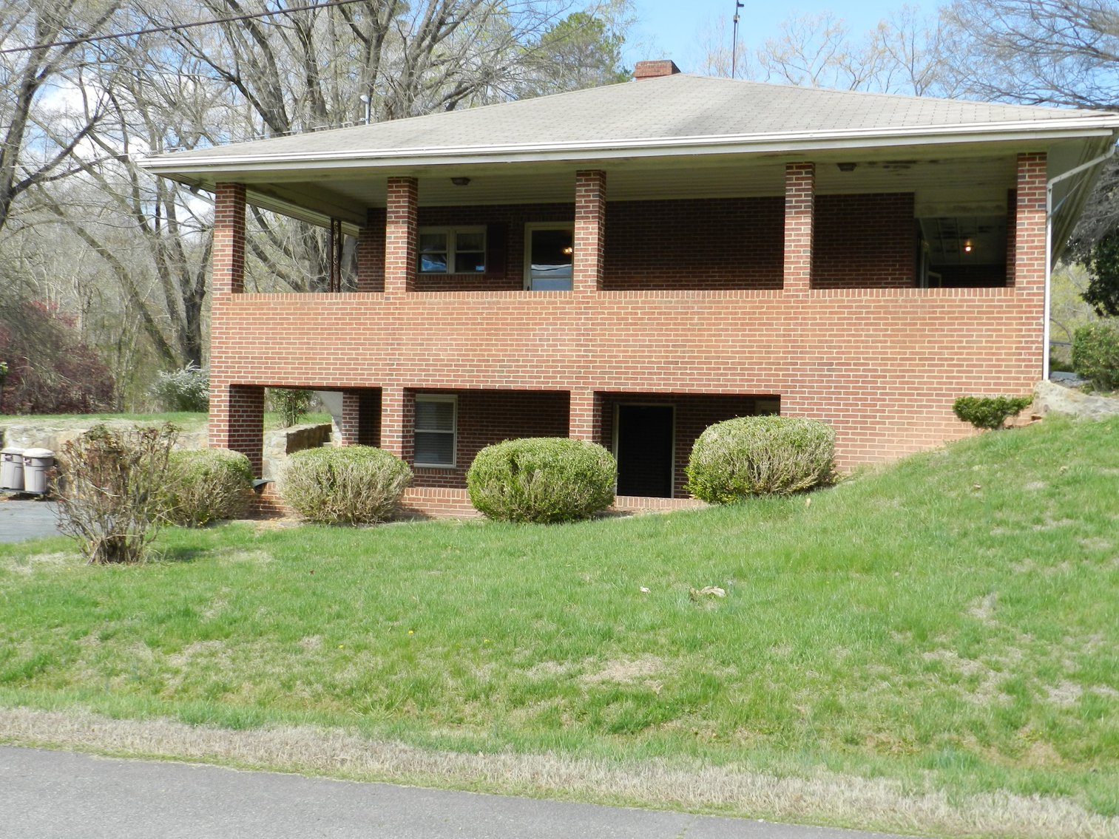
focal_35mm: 38
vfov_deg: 37.7
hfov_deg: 49.0
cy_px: 420
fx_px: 1228
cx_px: 560
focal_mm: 6.7
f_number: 4
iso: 160
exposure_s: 1/500
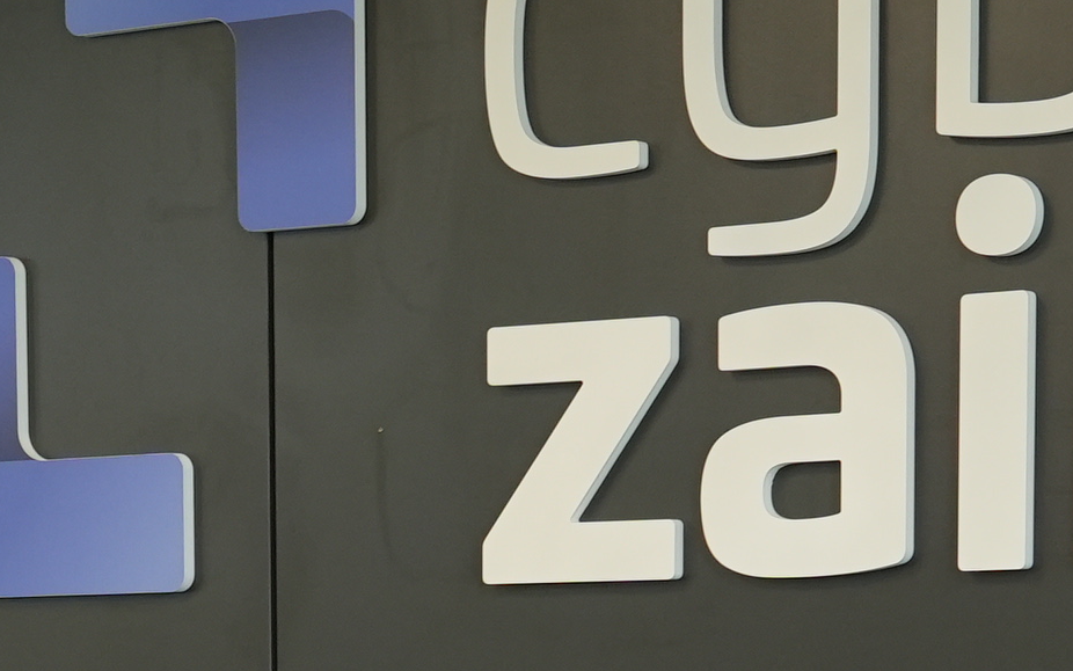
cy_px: 1424
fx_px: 4272
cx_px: -103
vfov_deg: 8.4
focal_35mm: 146
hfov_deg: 14.0
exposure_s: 1/160
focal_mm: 28.8
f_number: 4
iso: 800
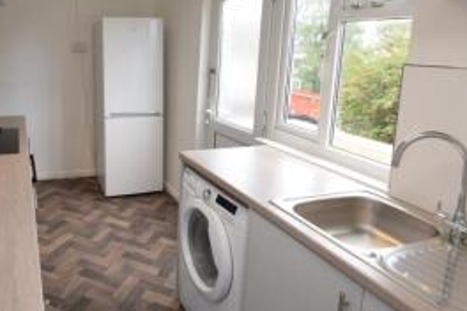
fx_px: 350
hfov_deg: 65.2
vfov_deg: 46.8
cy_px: 93
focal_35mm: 27
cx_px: 147
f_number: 5.6
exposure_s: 1/125
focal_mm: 10
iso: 450
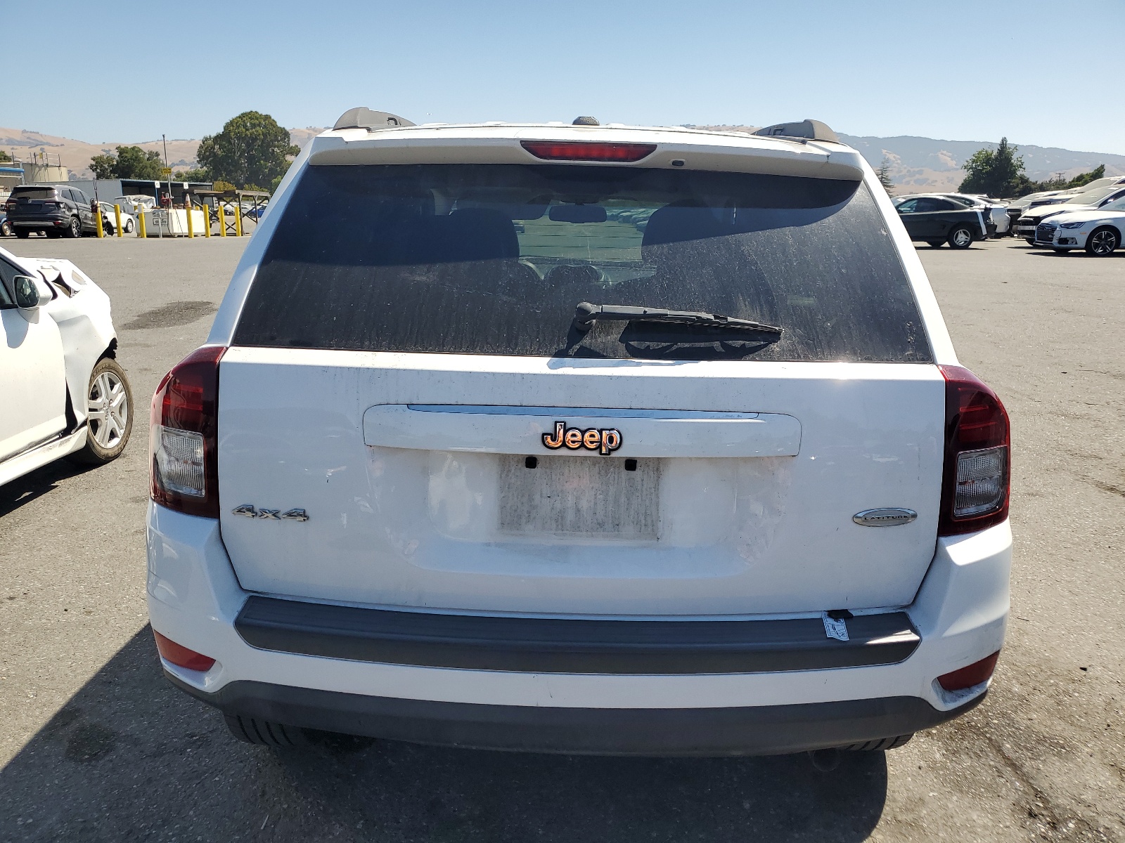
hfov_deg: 67.3
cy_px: 422
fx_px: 845
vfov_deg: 53.1
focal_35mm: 26
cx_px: 562
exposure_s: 1/3333
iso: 50
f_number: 1.5
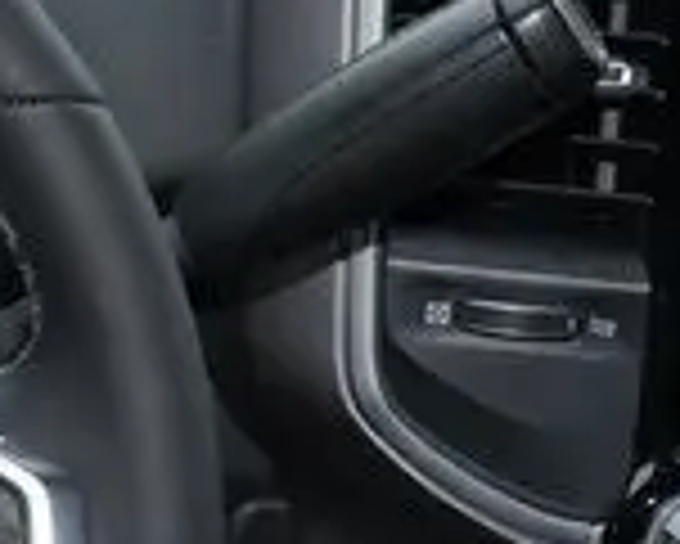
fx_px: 3001
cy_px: 519
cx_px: -680
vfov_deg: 10.3
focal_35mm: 149
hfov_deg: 11.6
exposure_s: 1/60
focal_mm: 18
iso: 800
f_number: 10
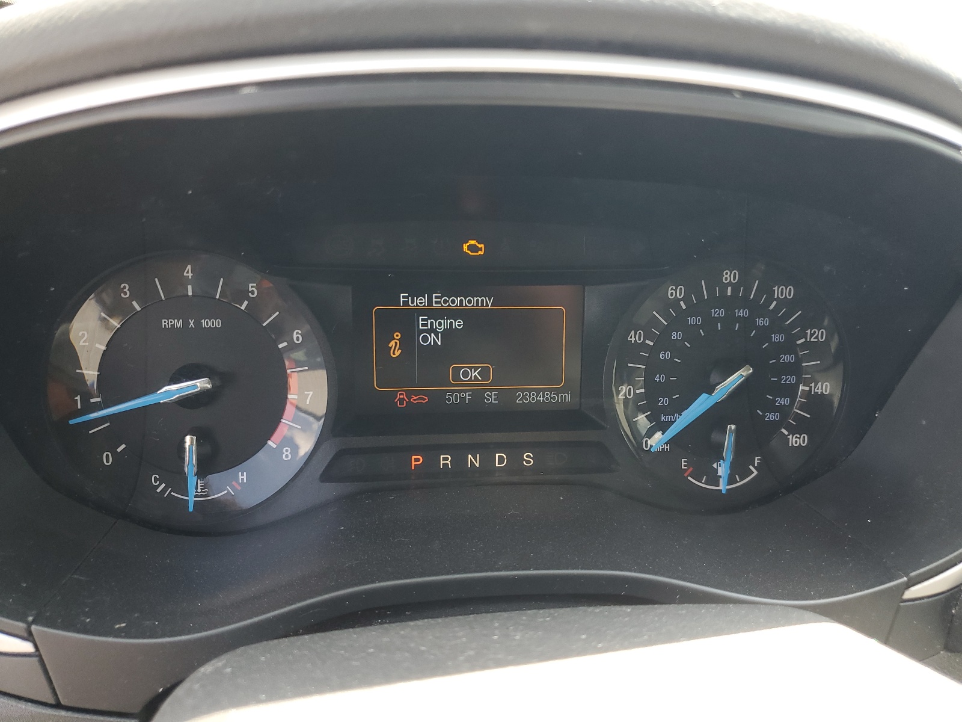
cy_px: 361
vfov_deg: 53.1
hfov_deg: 67.3
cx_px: 481
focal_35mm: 26
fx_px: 723
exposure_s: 1/120
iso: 64
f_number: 1.5
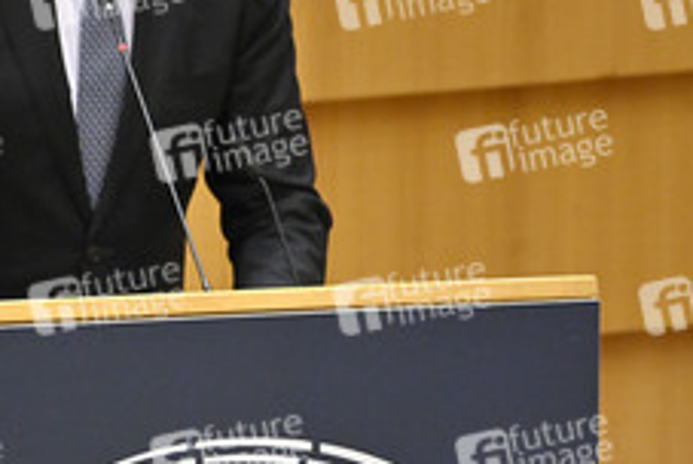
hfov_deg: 1.7
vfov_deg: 1.2
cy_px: 70
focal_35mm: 1187
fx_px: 22879
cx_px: 147
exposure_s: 1/640
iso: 4000
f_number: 6.3
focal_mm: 600
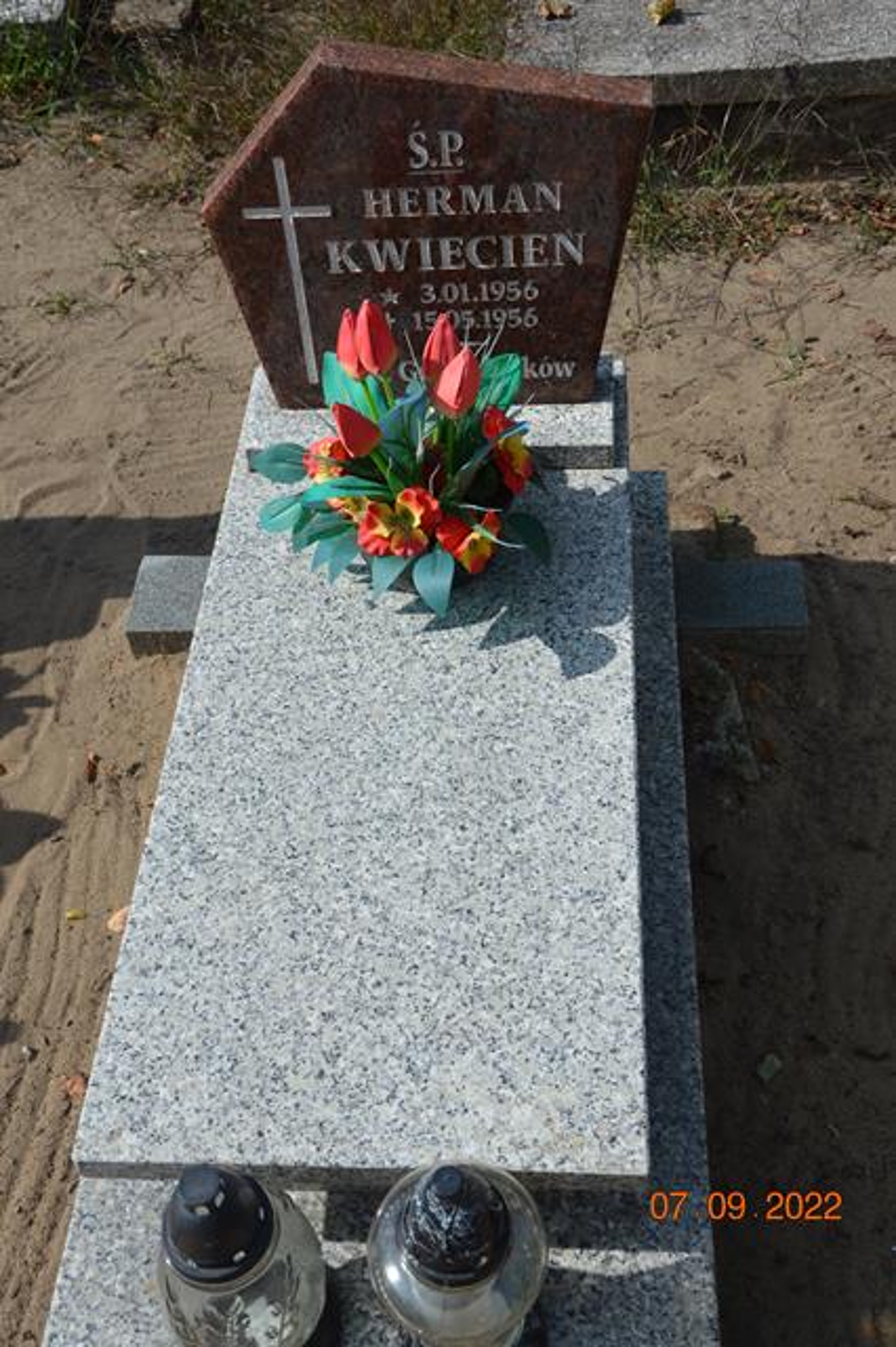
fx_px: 1457
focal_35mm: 39
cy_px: 674
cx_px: 448
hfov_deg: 34.2
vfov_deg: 49.6
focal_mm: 26
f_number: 9
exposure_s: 1/320
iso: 100
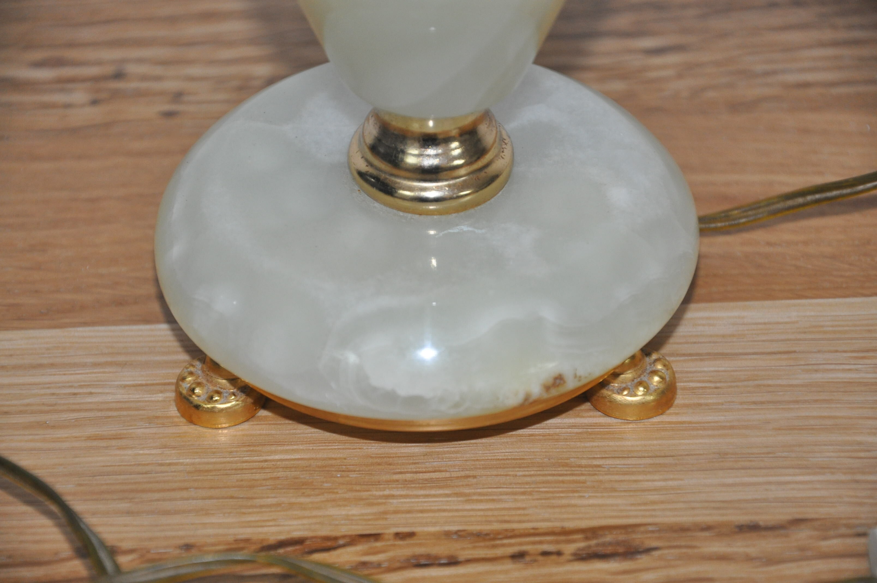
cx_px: 438
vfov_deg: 8.7
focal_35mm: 158
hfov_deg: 13.1
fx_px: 3832
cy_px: 292
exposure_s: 1/60
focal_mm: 105
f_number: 5.6
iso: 800
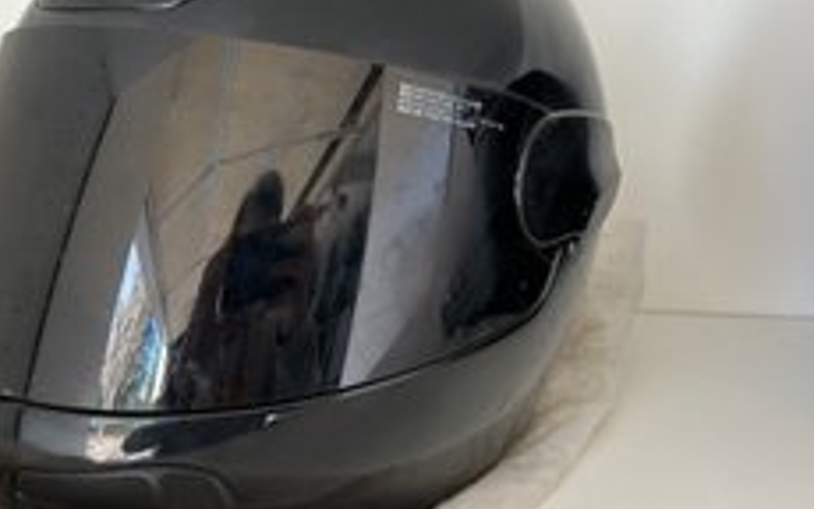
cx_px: 232
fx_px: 910
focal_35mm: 41
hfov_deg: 46.9
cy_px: 263
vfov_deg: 31.3
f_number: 1.5
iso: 64
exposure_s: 1/121
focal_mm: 5.7
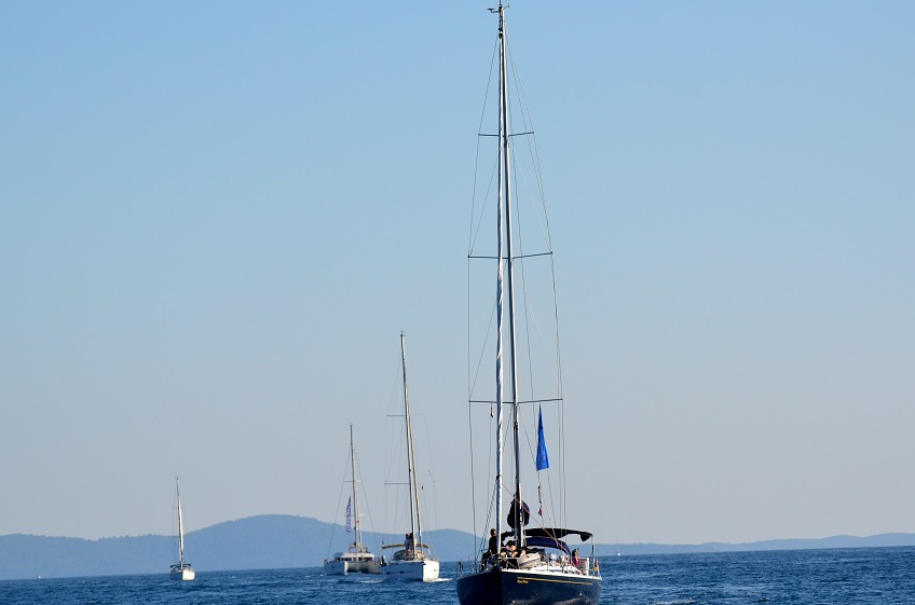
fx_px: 6049
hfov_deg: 8.6
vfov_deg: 5.7
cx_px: 448
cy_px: 324
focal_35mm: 239
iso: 400
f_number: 4.8
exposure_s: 1/3200
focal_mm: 135
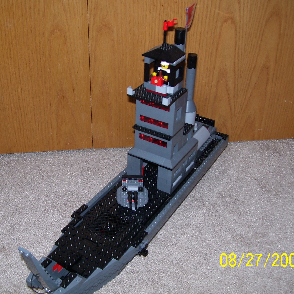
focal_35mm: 43
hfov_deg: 39.1
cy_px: 148
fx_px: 413
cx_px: 127
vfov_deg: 39.2
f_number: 2.7
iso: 80
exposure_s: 1/60
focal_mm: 6
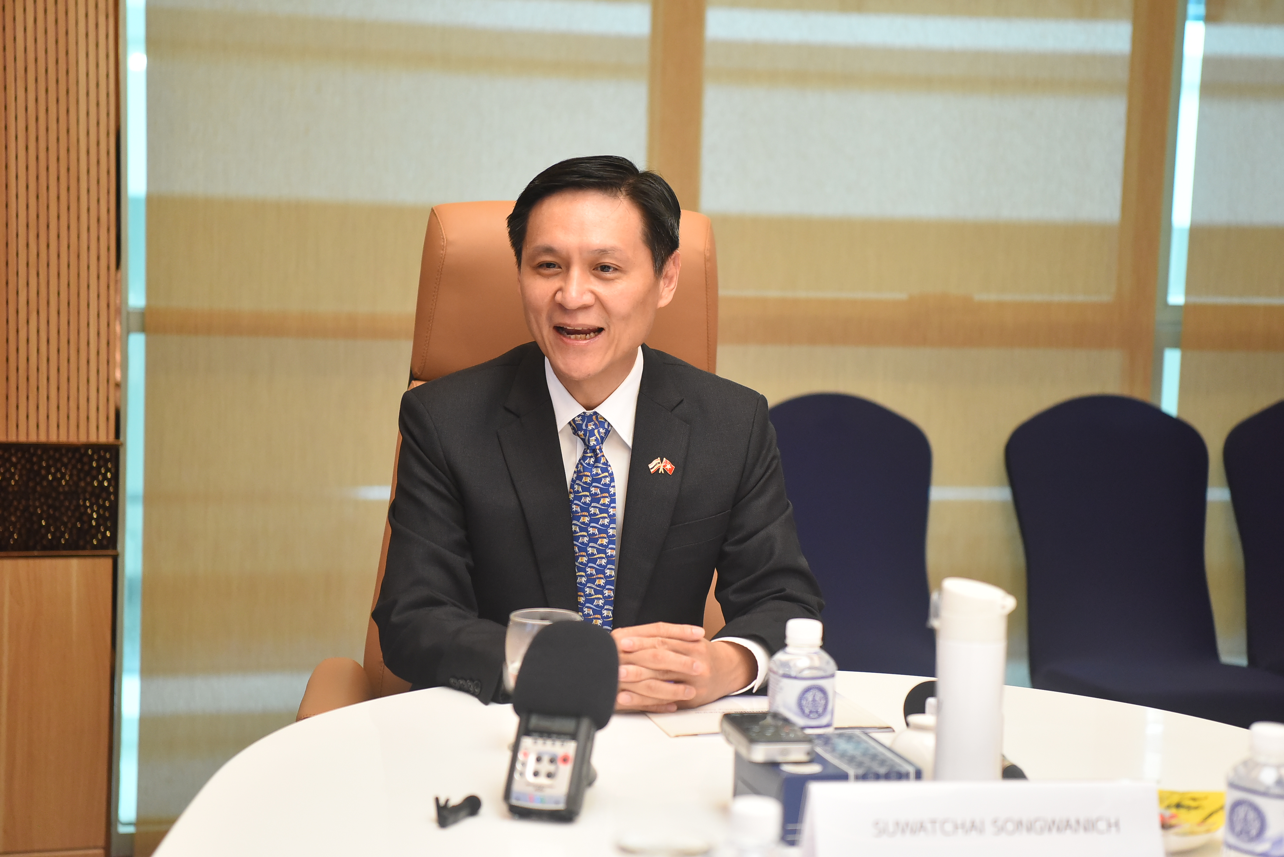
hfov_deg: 28.8
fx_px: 2497
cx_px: 642
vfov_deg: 19.5
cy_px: 428
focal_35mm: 70
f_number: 2.8
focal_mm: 70
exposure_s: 1/320
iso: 2500
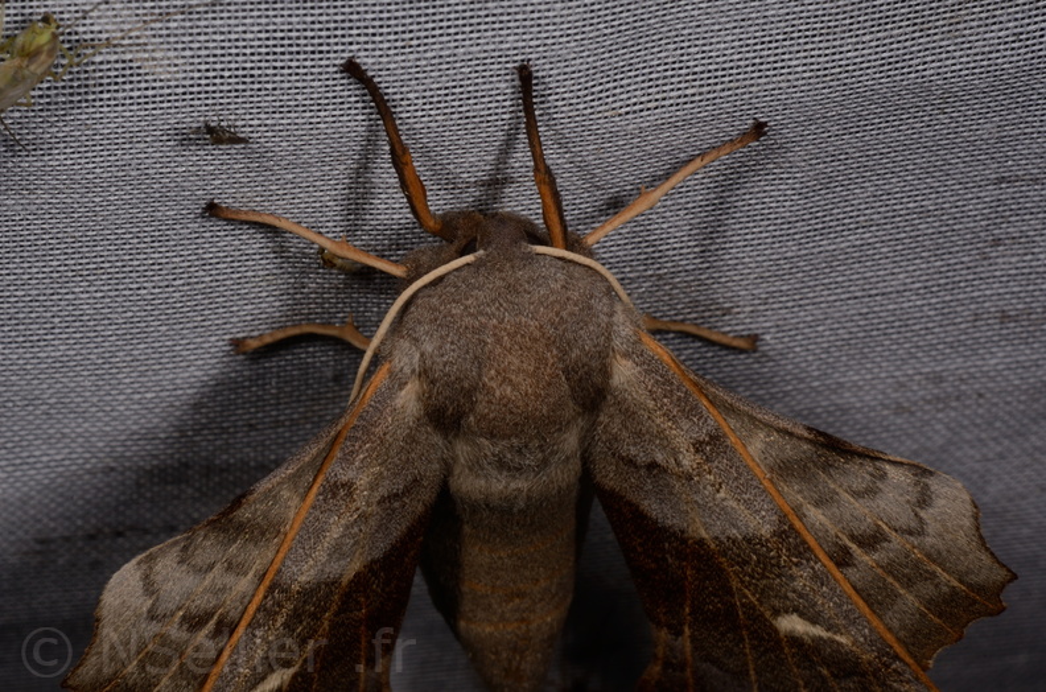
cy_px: 346
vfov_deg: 10.7
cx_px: 523
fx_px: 3696
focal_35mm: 128
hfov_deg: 16.1
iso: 100
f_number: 32
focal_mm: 85
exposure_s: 1/60
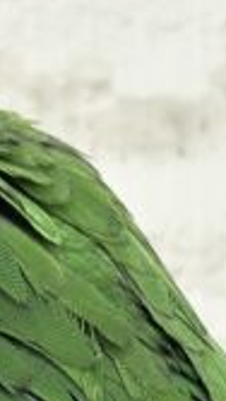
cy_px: 281
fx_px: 2311
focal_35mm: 217
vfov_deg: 9.9
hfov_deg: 5.6
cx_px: -84
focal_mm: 5.96
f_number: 1.6
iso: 64
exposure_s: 1/50
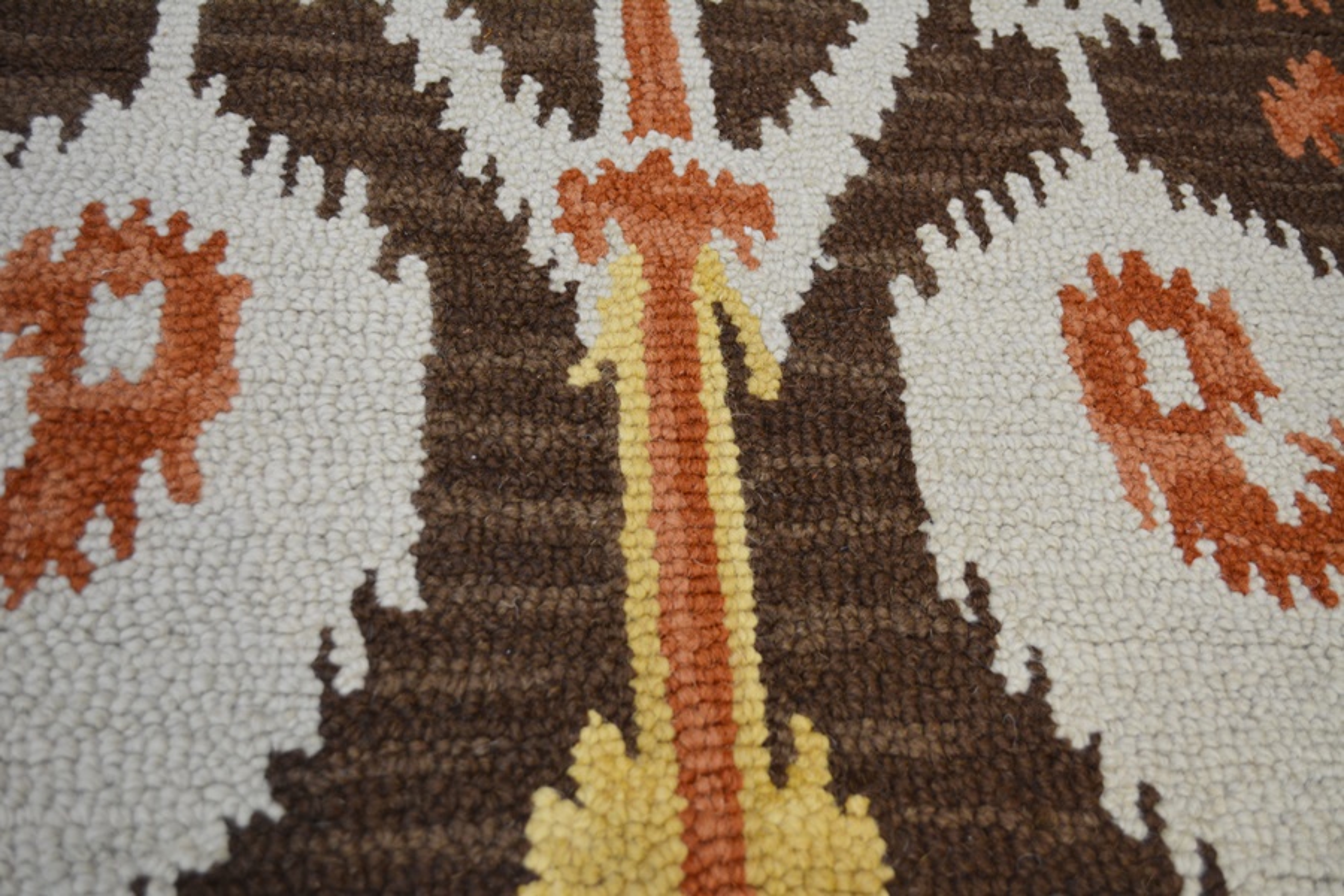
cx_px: 672
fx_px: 1344
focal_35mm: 36
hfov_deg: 53.1
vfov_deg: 36.9
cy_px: 448
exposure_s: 1/60
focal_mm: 24
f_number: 4
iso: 450
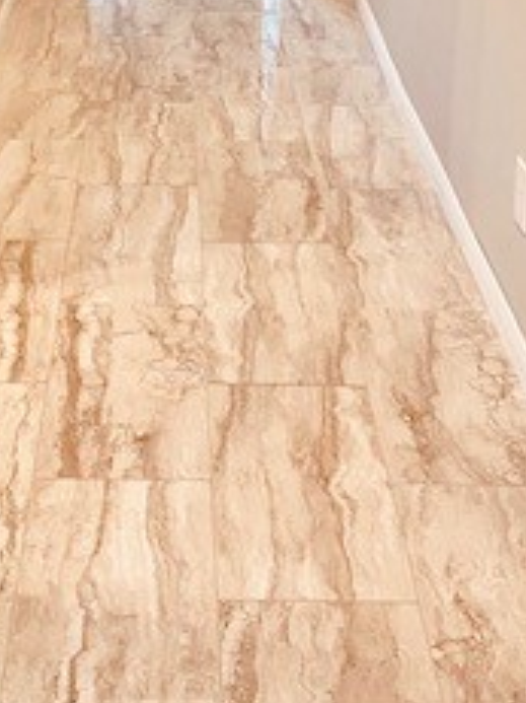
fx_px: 1460
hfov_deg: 20.4
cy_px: -49
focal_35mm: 72
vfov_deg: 25.3
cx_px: 198
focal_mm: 4.25
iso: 125
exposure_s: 1/60
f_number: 1.8
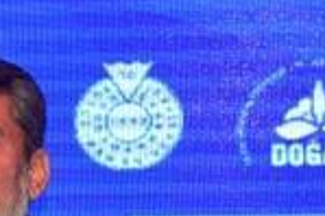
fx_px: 3824
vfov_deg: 3.2
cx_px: -436
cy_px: 327
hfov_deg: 4.8
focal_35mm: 424
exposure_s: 1/200
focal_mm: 82
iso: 5000
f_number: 9
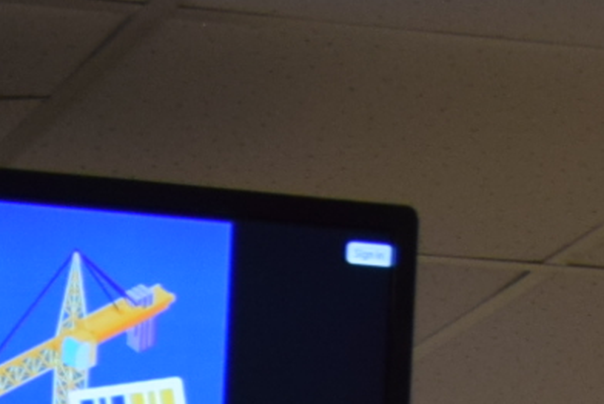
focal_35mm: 298
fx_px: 5003
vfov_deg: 4.3
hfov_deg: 6.9
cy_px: 1505
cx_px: -62
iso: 450
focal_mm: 26
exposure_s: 1/60
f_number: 4
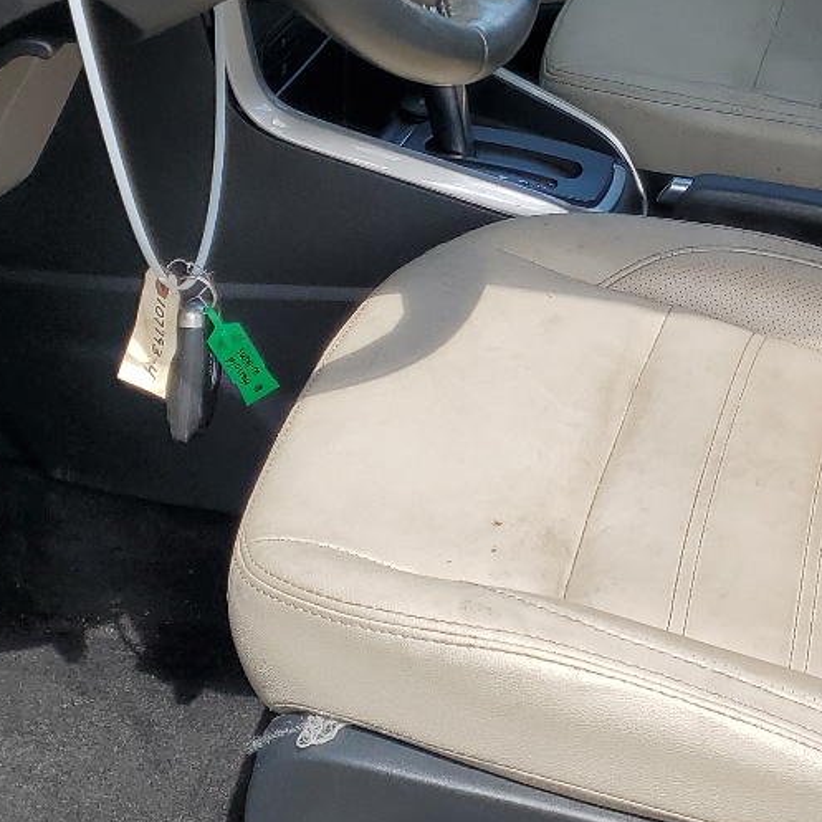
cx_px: 663
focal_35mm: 74
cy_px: 164
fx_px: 1988
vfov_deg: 23.0
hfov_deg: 23.0
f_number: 1.5
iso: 50
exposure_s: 1/909
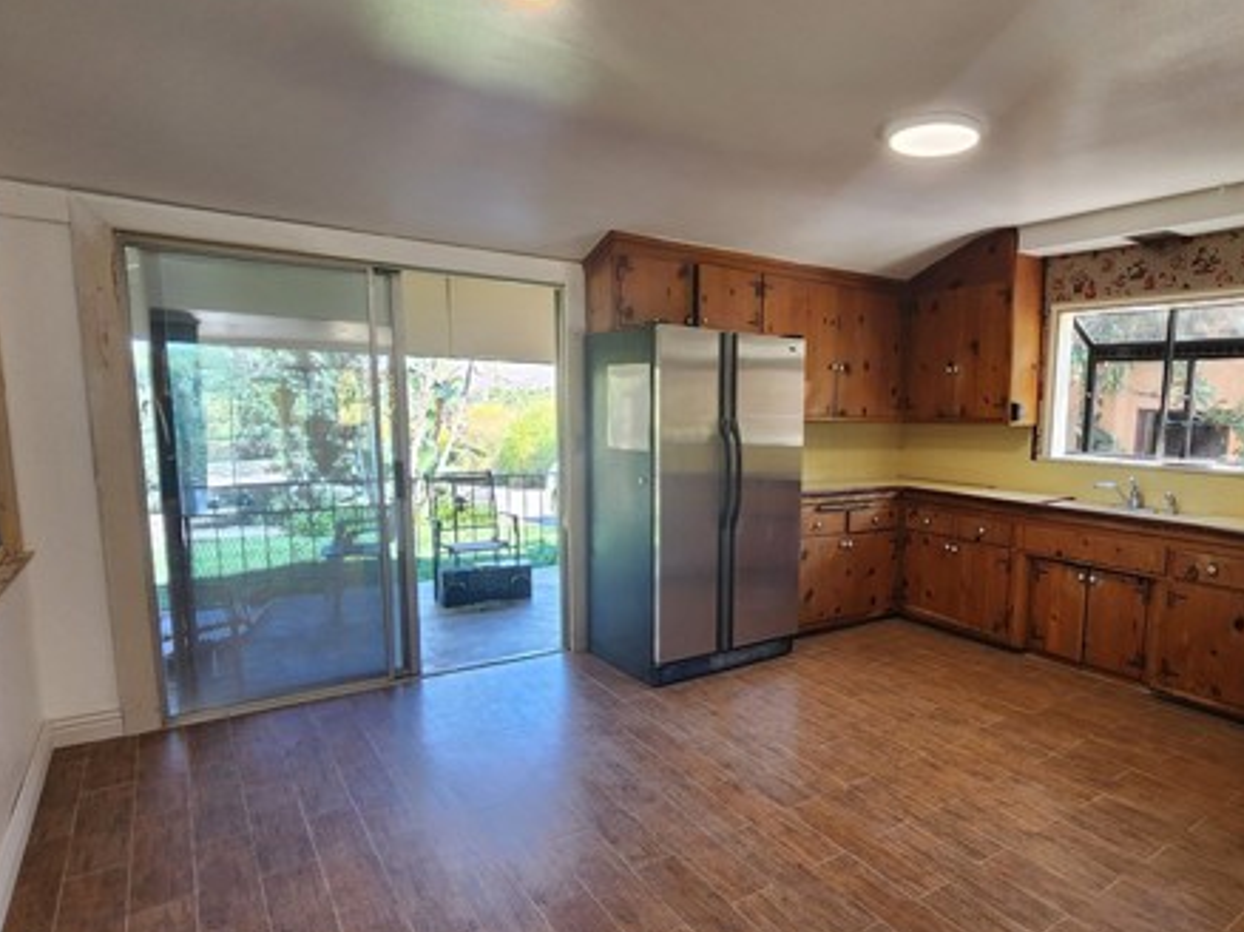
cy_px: 514
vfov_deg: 68.4
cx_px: 753
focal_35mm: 19
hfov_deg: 83.6
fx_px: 682
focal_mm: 2.2
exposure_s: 1/60
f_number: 2.2
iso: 160
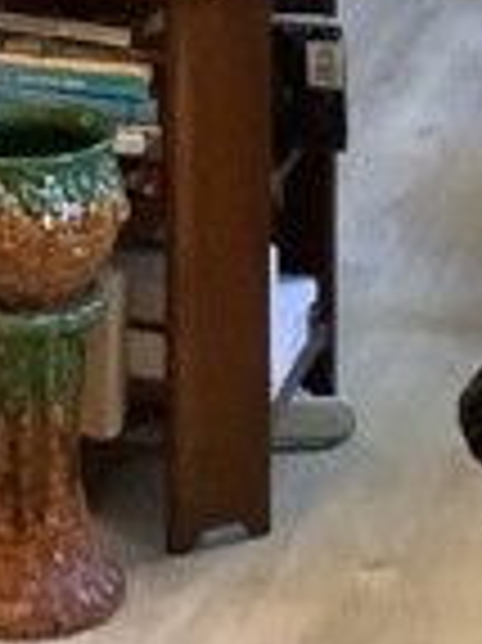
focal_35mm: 167
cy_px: -284
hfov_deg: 8.8
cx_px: -23
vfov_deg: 11.4
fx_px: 3105
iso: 400
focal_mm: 3.3
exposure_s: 1/60
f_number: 2.4
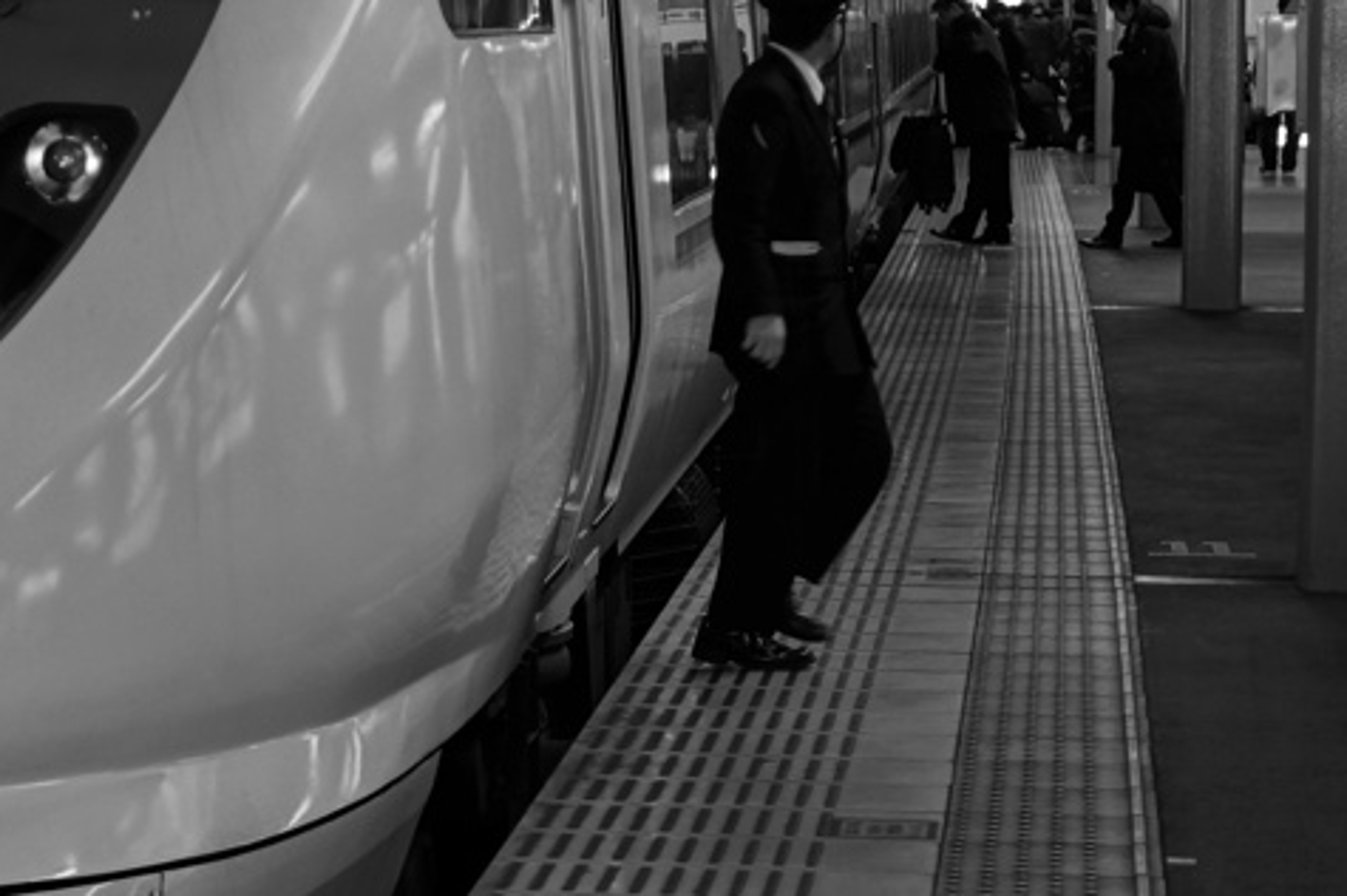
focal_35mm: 113
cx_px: 125
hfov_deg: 17.8
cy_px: 320
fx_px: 4228
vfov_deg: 12.1
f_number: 1.8
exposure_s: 1/60
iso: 200
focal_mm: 35
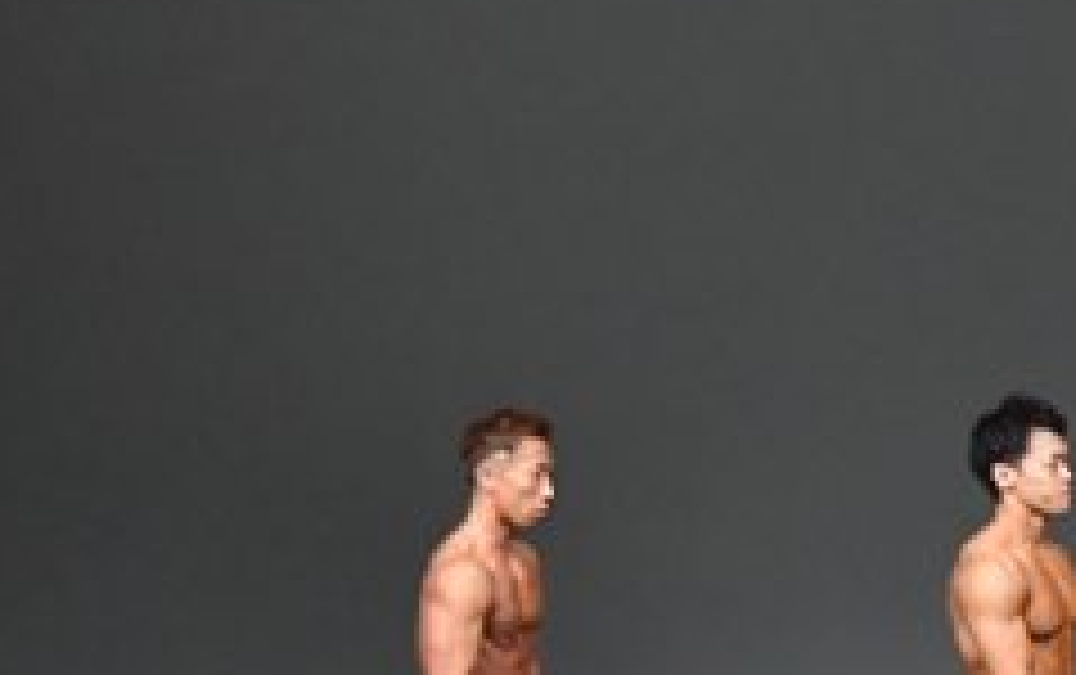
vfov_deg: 2.9
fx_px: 13358
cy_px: 518
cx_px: 1546
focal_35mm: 455
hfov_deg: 4.6
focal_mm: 92
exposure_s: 1/400
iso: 5000
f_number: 5.6
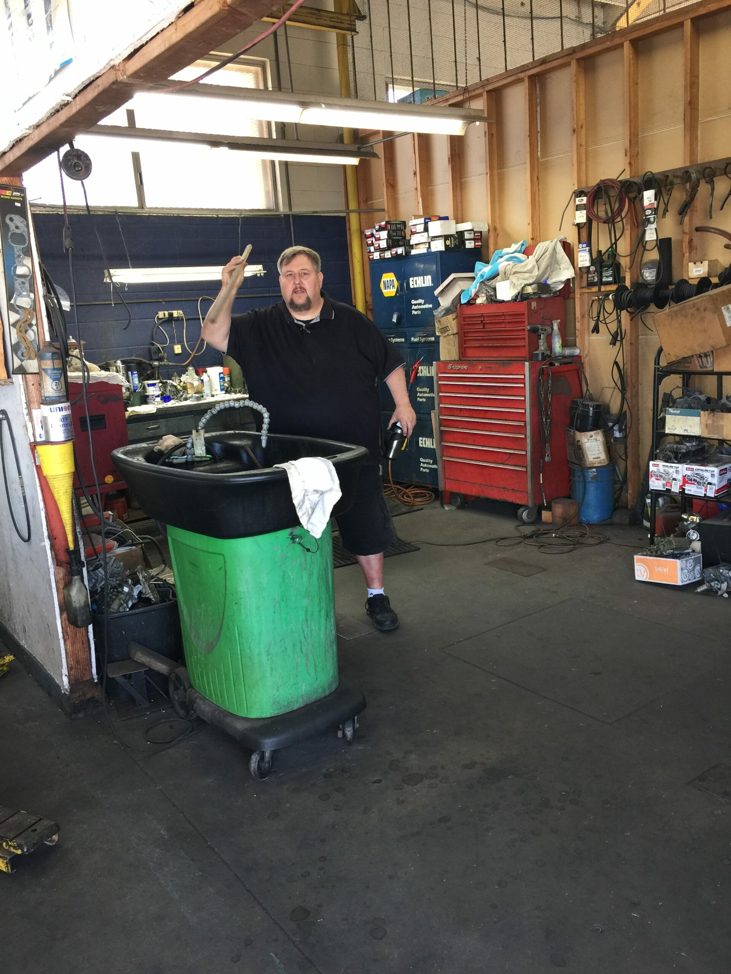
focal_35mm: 29
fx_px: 817
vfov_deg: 61.7
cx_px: 366
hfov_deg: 48.2
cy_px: 487
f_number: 2.2
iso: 40
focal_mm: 4.15
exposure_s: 1/30
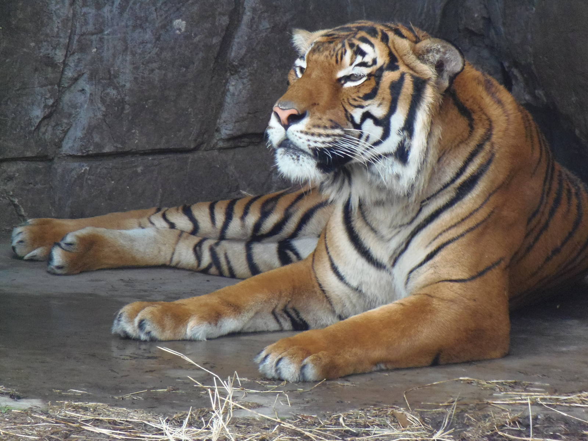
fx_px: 11568
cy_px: 220
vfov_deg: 2.2
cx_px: 294
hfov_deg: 2.9
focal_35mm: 681
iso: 400
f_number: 5.3
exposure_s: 1/100
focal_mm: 126.2
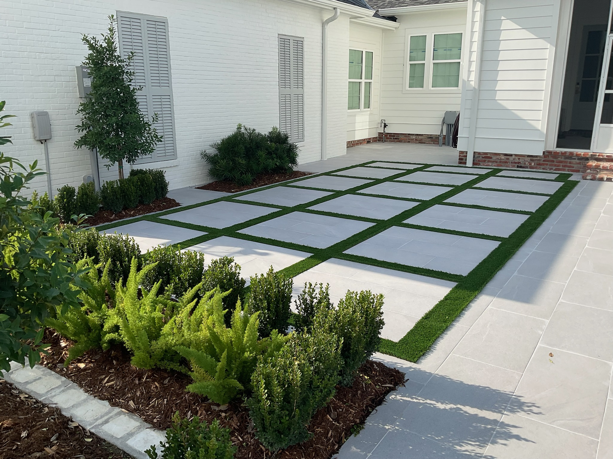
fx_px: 514
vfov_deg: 48.2
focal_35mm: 29
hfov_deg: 61.7
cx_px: 306
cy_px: 230
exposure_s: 1/1577
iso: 16
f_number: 1.8
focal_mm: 3
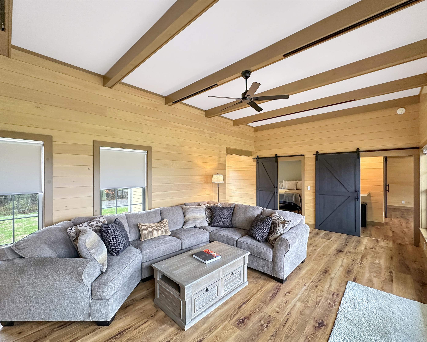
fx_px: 190
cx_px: 223
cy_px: 176
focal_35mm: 15
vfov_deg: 84.0
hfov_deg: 96.7
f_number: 2.2
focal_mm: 2.22
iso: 400
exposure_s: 1/60
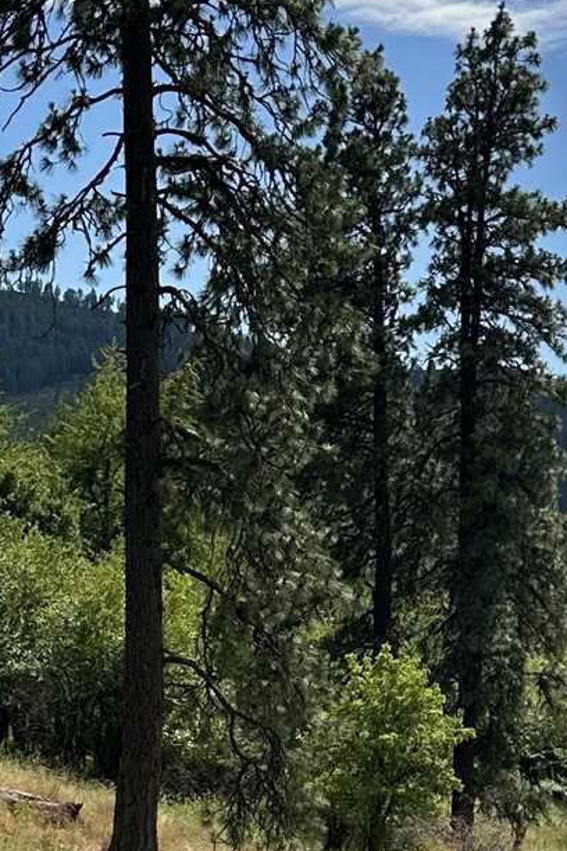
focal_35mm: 94
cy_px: 748
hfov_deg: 14.5
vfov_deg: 21.3
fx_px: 2221
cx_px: 363
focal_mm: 6.86
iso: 80
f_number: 1.78
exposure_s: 1/6211
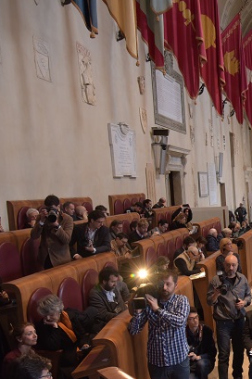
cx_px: 336
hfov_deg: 24.6
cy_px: 240
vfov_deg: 41.6
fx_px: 494
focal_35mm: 47
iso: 1250
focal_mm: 24
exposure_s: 1/50
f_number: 4.5
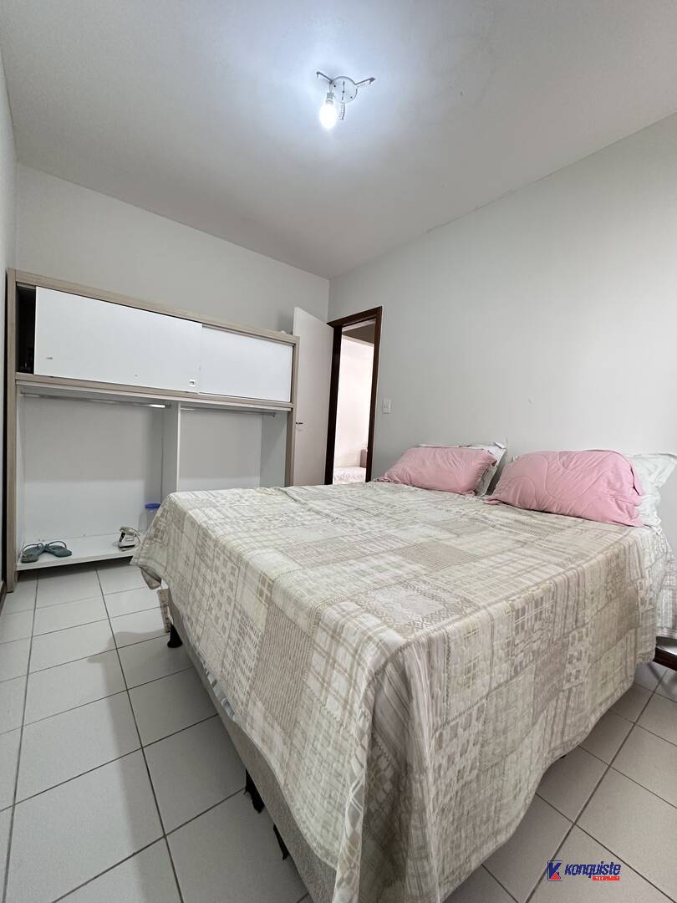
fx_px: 365
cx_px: 338
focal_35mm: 14
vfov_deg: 102.1
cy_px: 452
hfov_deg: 85.7
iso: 320
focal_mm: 2.22
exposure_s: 1/60
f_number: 2.2
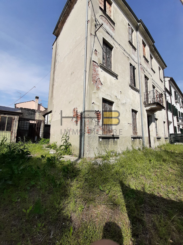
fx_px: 92
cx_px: 92
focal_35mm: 13
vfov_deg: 106.2
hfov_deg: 89.9
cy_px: 122
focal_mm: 1.42
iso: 40
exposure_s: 1/1862
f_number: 2.2
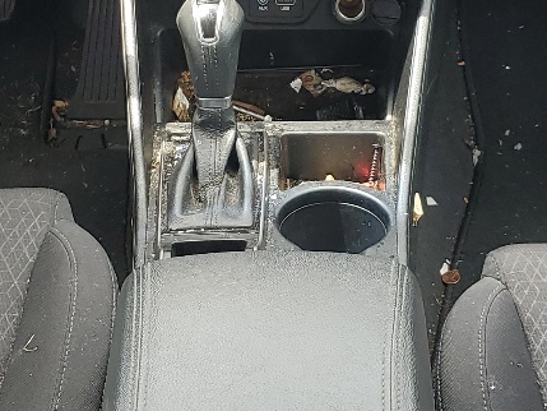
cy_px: 137
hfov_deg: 20.2
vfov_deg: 15.2
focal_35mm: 97
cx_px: 242
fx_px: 1533
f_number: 1.5
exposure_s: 1/196
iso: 50
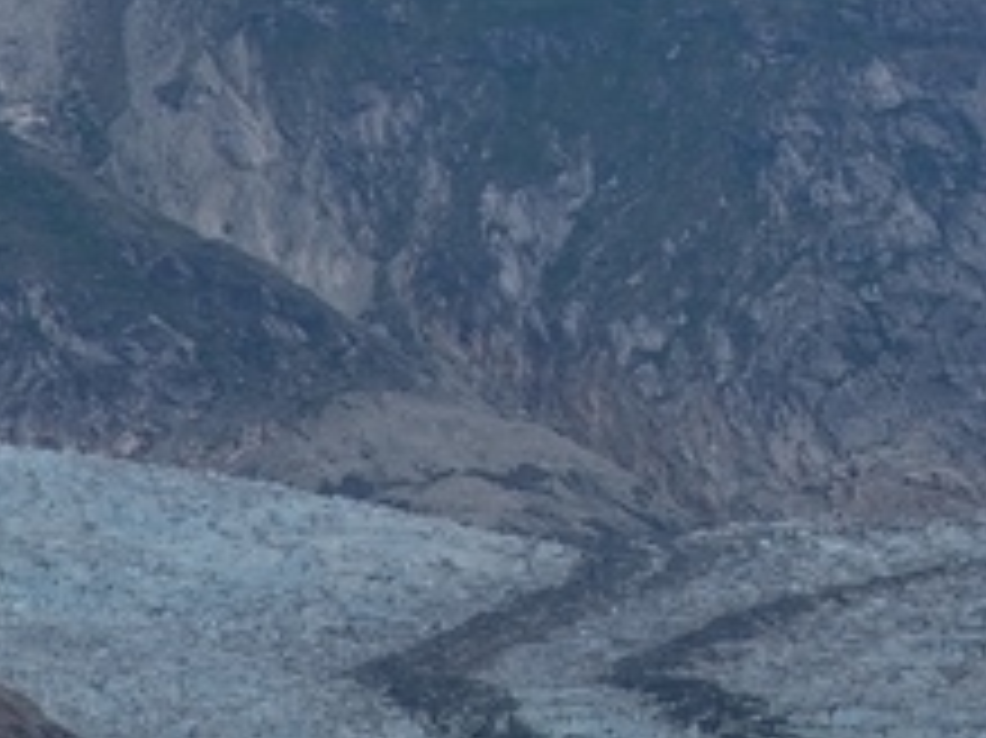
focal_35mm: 675
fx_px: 19216
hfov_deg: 2.9
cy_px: -176
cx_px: 1567
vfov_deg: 2.2
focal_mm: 120
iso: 100
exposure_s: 1/250
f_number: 8
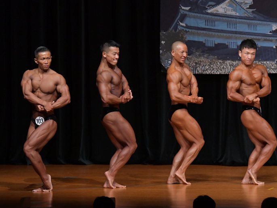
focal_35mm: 278
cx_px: 124
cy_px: 104
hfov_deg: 7.1
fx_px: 2224
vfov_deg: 5.3
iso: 5000
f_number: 5.6
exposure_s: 1/400
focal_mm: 170
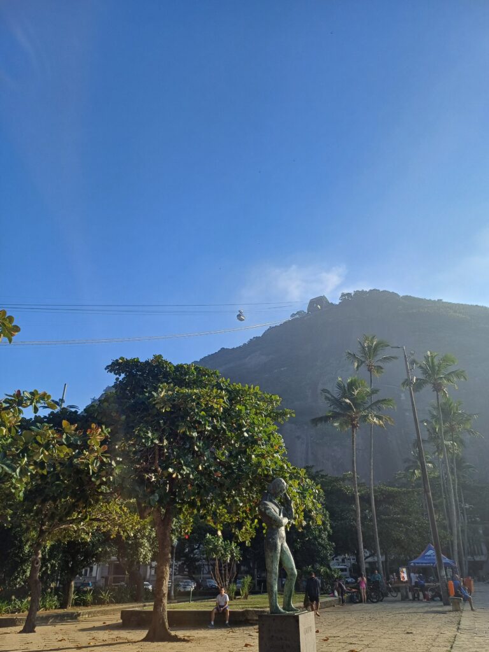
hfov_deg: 54.9
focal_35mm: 25
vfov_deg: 69.4
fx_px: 471
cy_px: 326
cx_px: 244
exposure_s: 1/741
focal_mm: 4.65
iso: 50
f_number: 1.8
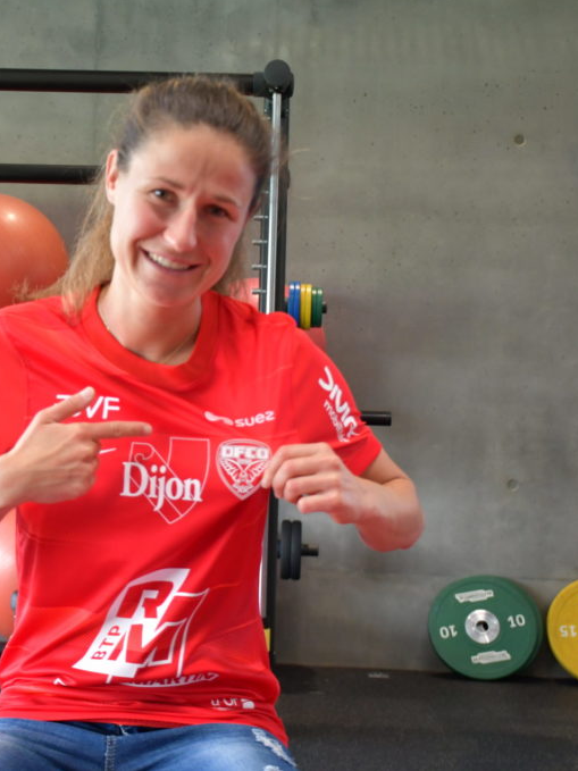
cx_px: 210
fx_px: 1292
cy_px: 384
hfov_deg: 25.1
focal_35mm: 58
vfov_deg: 33.2
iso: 900
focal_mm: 27
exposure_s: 1/125
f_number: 4
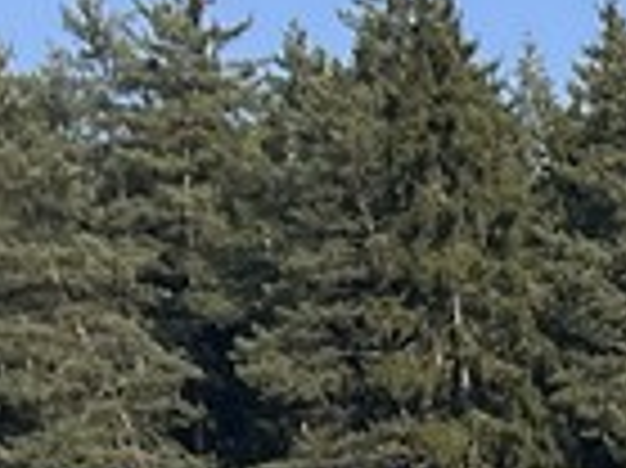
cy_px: 1665
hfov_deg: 8.6
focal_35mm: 192
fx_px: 3469
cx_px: 1864
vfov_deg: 6.6
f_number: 1.5
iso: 50
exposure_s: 1/2083
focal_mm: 5.7
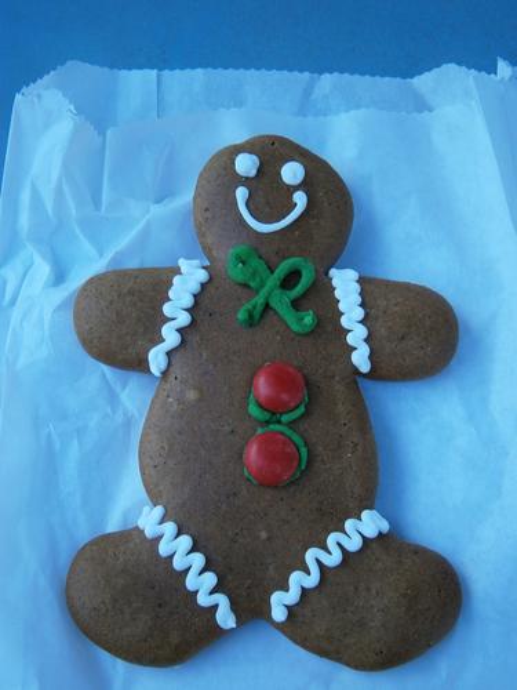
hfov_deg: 30.9
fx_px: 936
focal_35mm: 47
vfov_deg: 40.4
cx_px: 258
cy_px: 345
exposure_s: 1/60
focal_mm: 8.3
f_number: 3.4
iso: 80
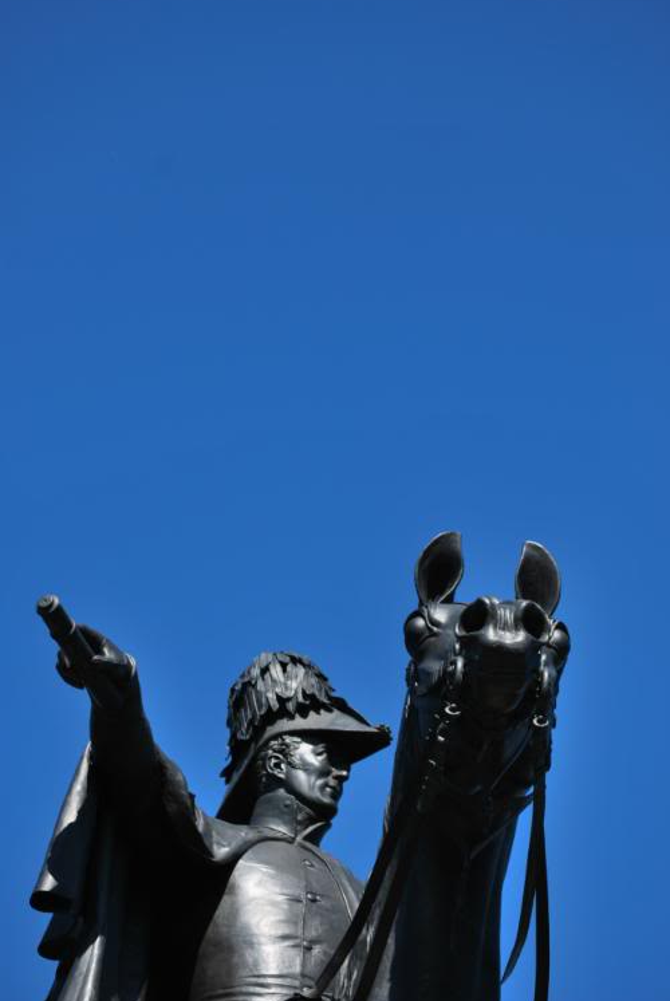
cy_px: 494
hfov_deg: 12.7
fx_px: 3006
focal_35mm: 108
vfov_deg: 18.9
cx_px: 334
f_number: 6.3
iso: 100
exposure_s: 1/400
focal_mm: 70
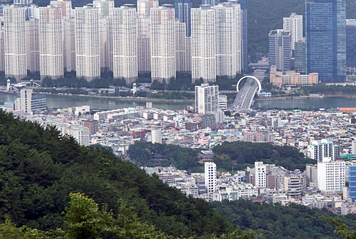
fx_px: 1575
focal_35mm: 159
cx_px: 235
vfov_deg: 8.7
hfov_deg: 12.9
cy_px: 83
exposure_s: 1/125
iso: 100
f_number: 8
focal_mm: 70
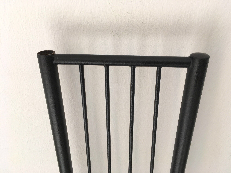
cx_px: 116
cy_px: 86
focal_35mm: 29
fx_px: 194
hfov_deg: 61.7
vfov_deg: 48.2
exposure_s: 1/136
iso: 25
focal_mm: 4.15
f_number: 2.2
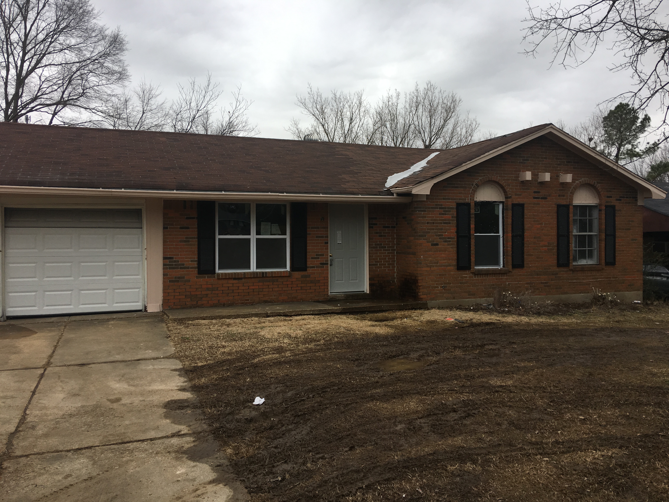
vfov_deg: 48.2
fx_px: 560
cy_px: 251
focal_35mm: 29
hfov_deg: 61.7
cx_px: 334
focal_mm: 4.15
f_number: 2.2
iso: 25
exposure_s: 1/339
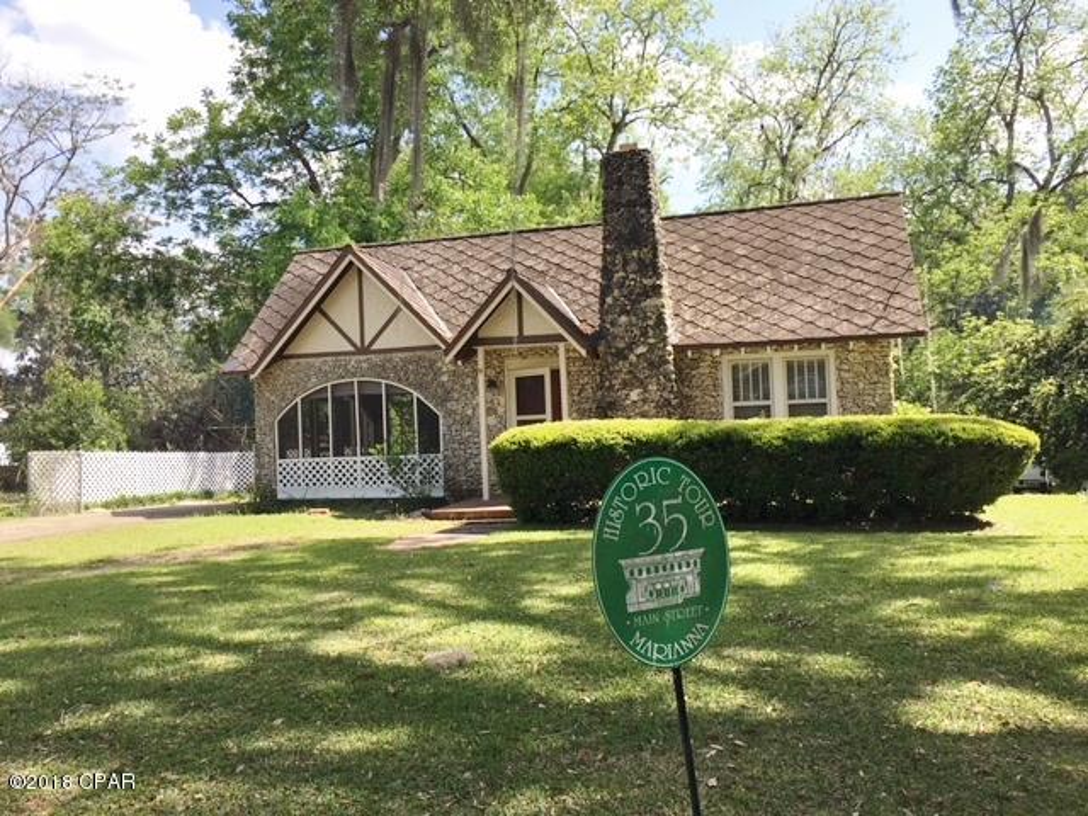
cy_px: 408
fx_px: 911
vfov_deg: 48.2
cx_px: 544
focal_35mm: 29
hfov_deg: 61.7
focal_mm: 4.15
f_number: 2.2
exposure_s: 1/712
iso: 25
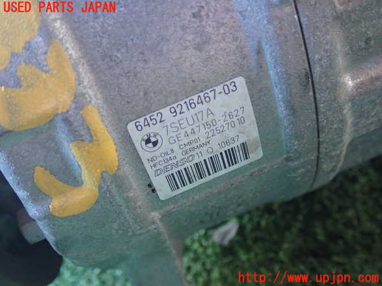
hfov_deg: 42.9
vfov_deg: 32.9
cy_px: 143
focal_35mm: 44
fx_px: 486
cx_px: 191
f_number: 2.9
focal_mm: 7.84
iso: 500
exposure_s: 1/40
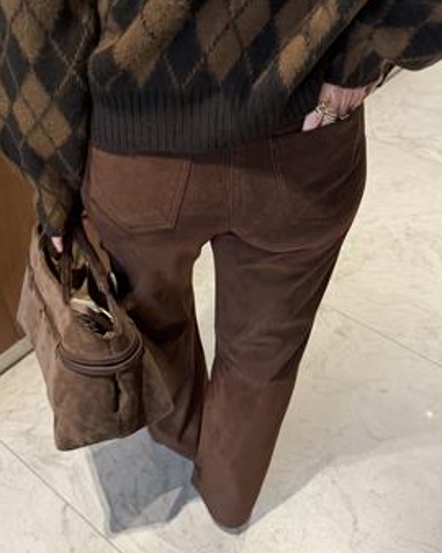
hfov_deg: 40.0
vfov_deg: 49.1
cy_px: 272
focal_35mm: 37
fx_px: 606
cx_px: 195
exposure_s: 1/50
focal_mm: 6.76
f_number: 1.78
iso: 250
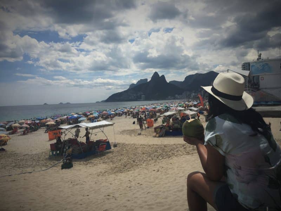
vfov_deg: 48.2
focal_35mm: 29
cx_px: 140
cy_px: 106
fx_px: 235
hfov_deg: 61.7
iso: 25
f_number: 2.2
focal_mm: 4.15
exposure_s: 1/3846
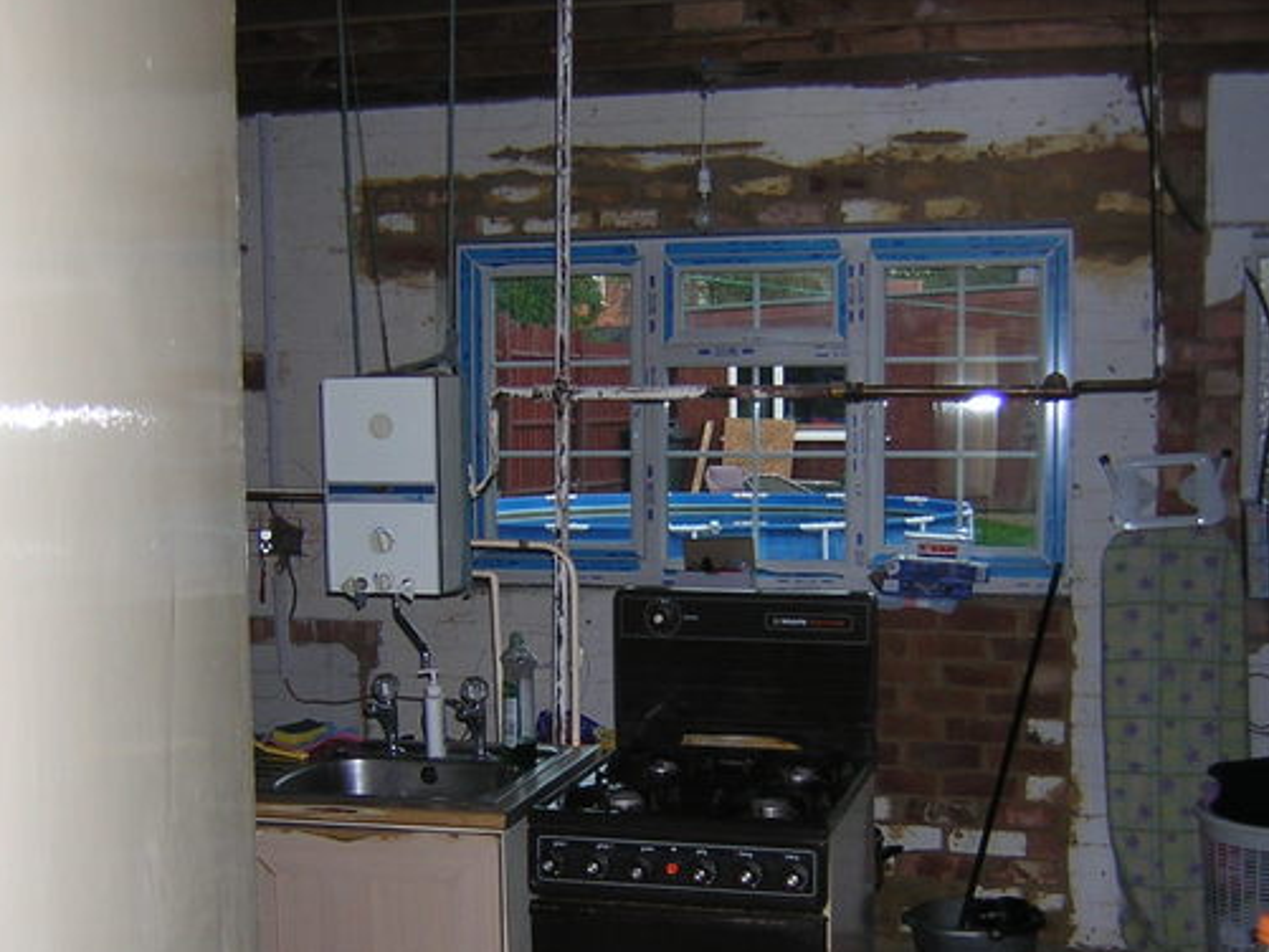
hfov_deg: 41.2
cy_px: 519
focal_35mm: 46
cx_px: 661
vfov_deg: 31.5
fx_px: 1687
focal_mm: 4.7
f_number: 2.6
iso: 150
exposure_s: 1/60.1
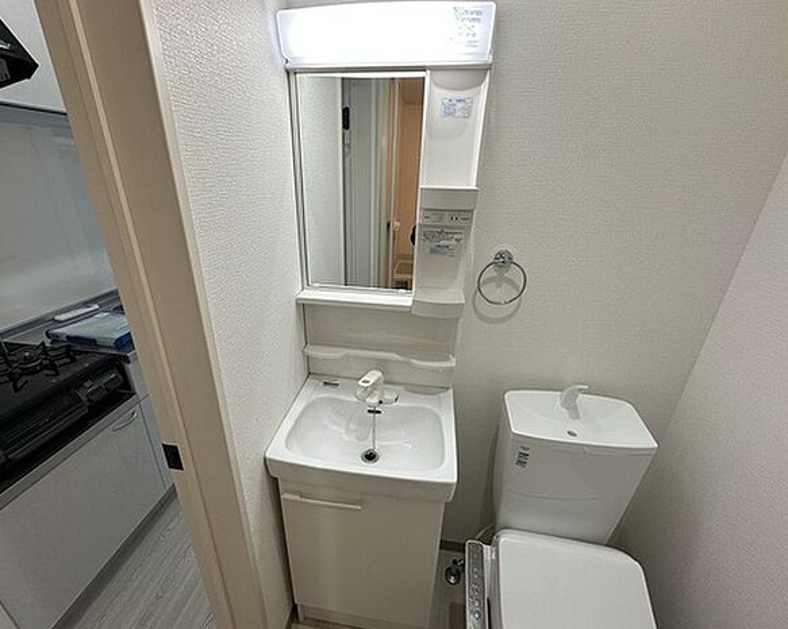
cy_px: 319
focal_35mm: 15
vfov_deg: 84.0
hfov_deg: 96.8
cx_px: 378
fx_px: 350
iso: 100
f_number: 2.2
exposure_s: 1/120
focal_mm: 2.22
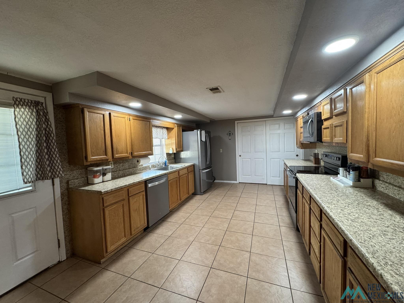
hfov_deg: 102.1
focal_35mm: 14
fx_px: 163
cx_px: 202
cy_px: 152
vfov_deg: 85.7
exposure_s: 1/60
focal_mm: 2.22
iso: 250
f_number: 2.2
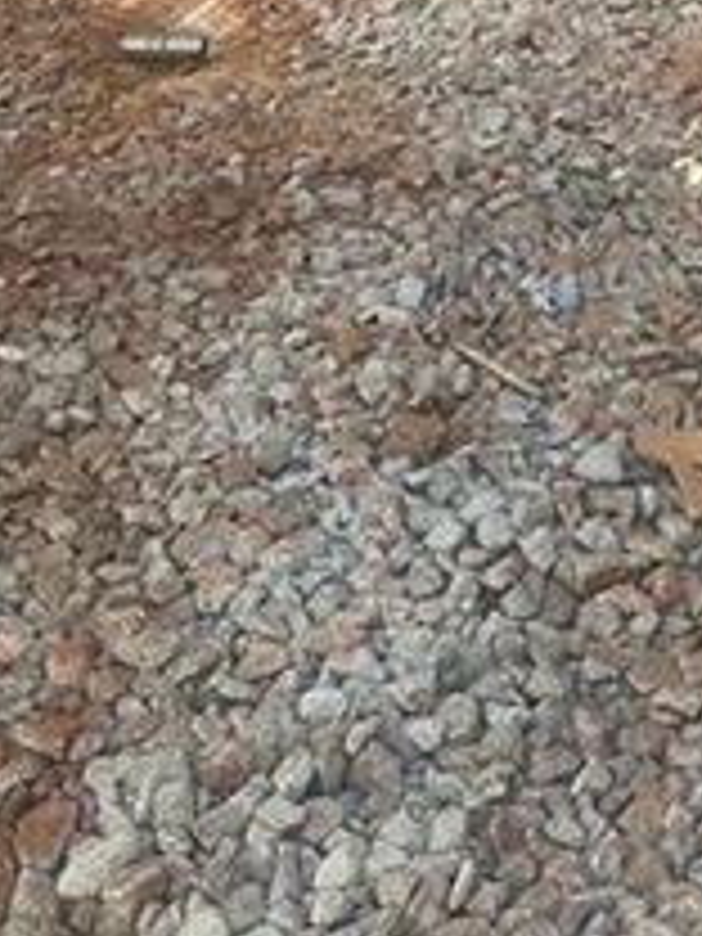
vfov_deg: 20.7
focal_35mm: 77
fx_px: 2082
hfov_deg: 18.3
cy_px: -547
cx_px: 819
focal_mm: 6.86
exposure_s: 1/74
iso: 250
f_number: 1.78
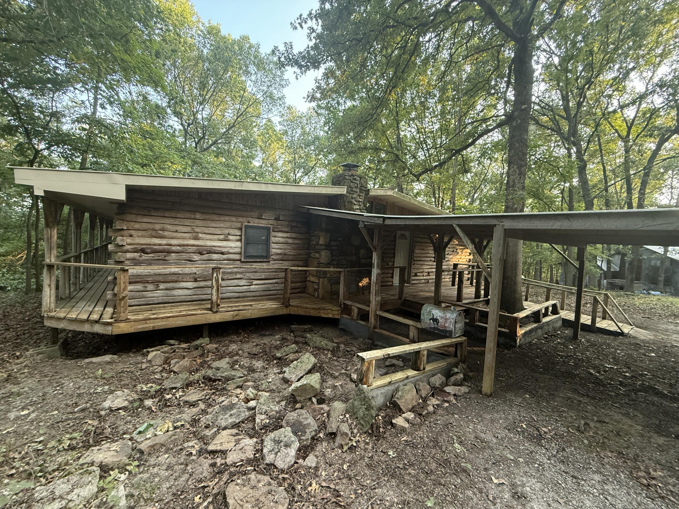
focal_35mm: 14
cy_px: 254
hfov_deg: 102.1
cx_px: 340
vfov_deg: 85.7
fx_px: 275
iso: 320
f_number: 2.2
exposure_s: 1/99
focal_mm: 2.22
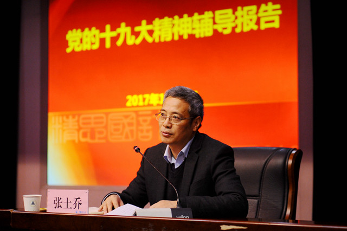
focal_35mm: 70
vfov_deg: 19.4
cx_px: 174
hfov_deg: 28.9
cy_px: 116
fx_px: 674
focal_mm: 70
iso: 1600
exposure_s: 1/125
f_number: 2.8
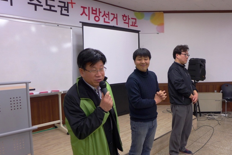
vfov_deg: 46.4
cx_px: 124
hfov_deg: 65.4
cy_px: 83
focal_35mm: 28
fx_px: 180
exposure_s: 1/60
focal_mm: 4.7
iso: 80
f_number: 1.4
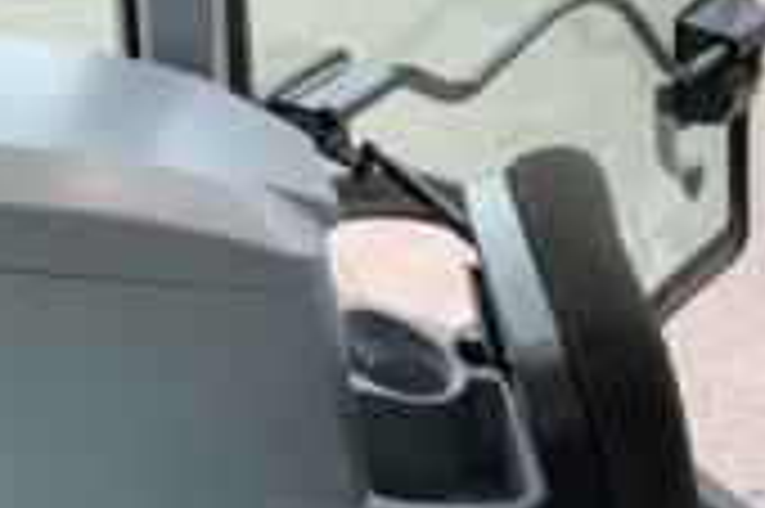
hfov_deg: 31.4
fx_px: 1359
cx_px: 428
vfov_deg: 21.0
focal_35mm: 64
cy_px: 378
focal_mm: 3
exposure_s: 1/122
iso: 64
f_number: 1.8
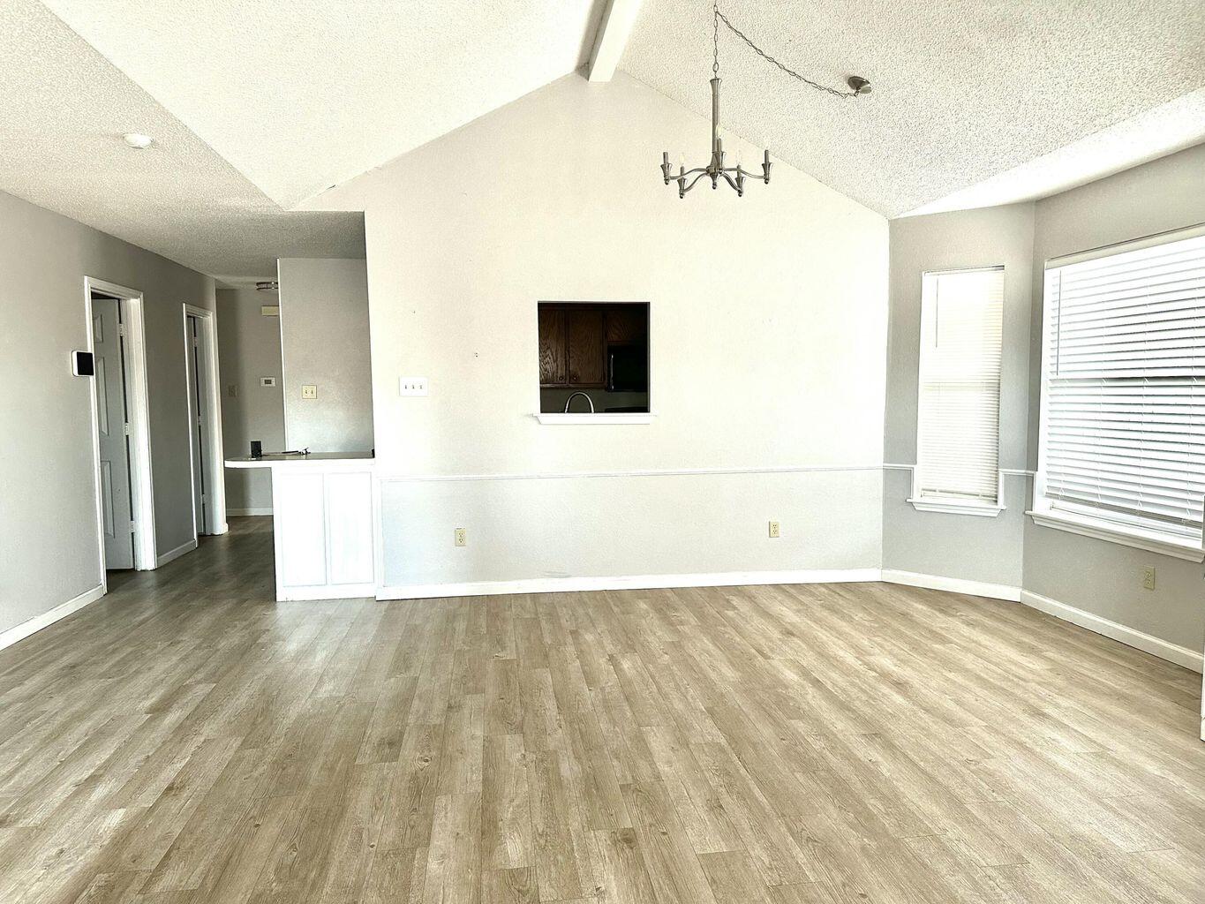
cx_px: 602
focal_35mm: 24
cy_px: 452
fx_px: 836
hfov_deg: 71.6
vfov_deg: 56.8
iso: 320
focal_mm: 6.86
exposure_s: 1/60
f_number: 1.78
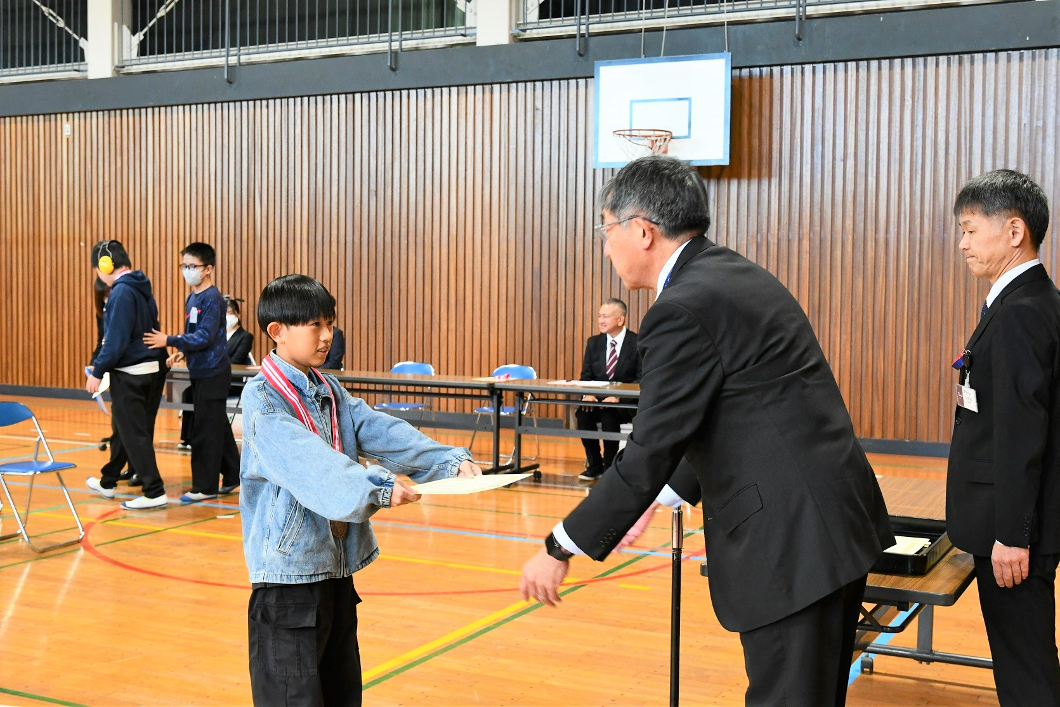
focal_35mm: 45
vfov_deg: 29.9
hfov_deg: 43.6
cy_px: 354
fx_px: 1325
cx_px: 530
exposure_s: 1/160
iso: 2000
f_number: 6.3
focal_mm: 30
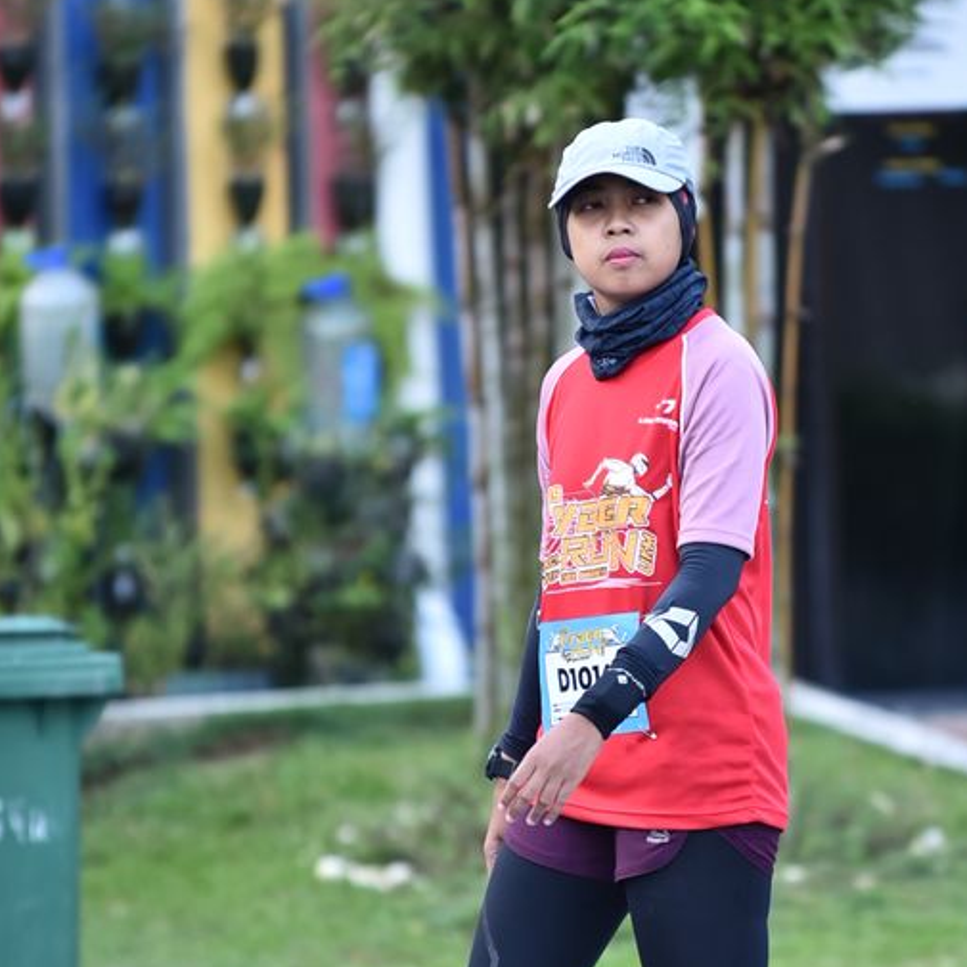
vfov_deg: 5.1
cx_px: 638
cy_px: 530
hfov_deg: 5.1
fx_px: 10904
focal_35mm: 345
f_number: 2.8
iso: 800
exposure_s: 1/250
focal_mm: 200
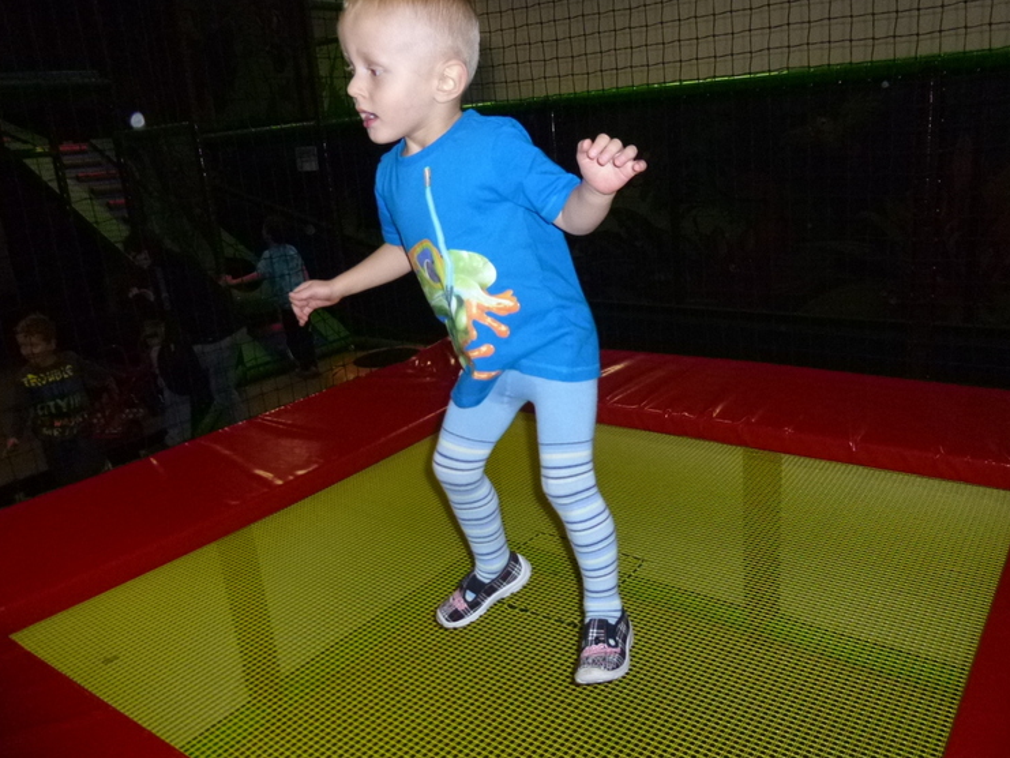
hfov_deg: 65.3
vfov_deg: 51.4
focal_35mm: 27
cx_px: 526
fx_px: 788
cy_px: 367
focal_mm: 4.5
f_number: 3.1
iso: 400
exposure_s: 1/125
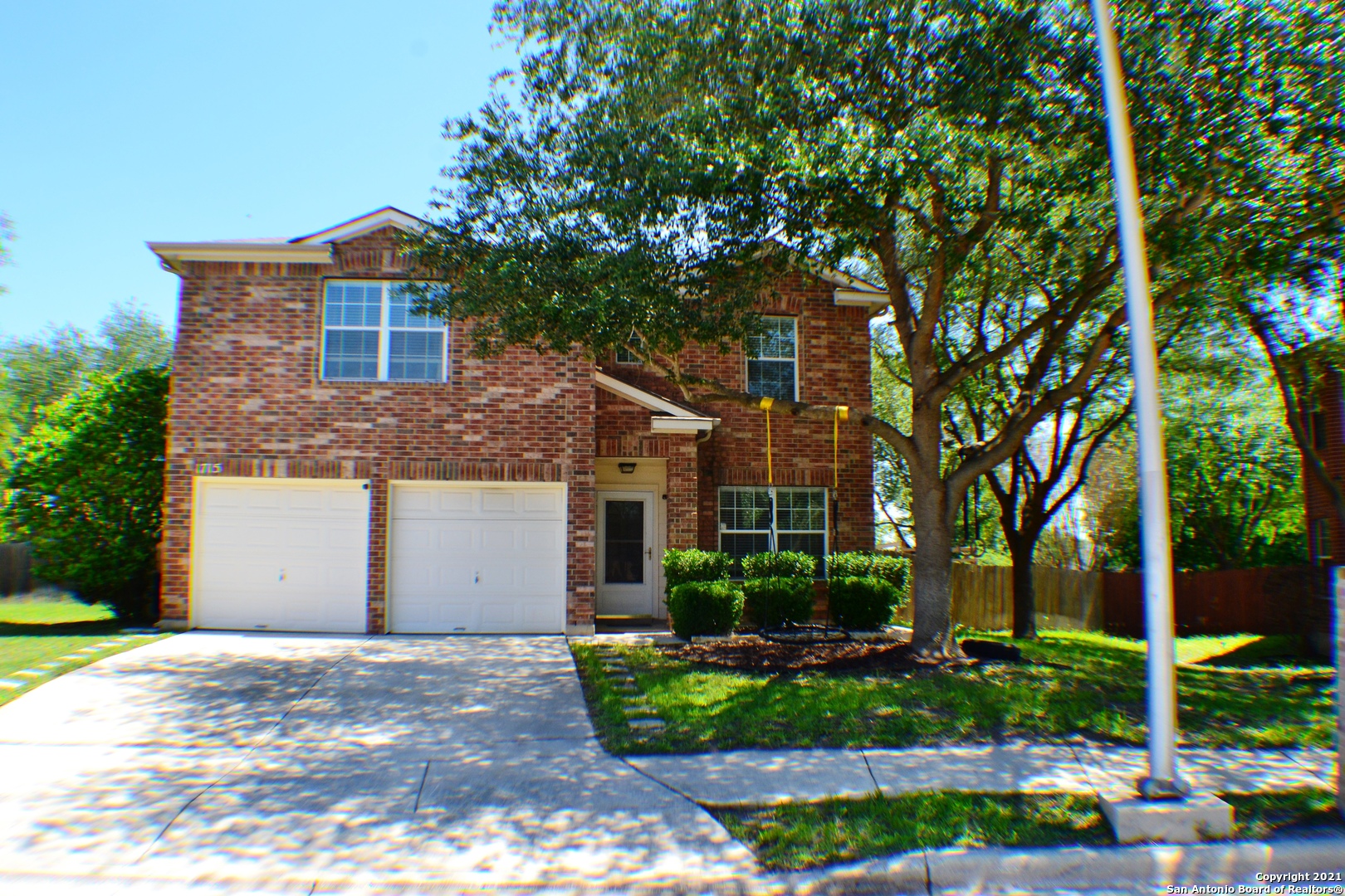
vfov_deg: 40.0
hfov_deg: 57.2
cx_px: 672
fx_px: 1233
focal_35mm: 33
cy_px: 448
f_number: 10
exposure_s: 1/250
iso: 400
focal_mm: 22
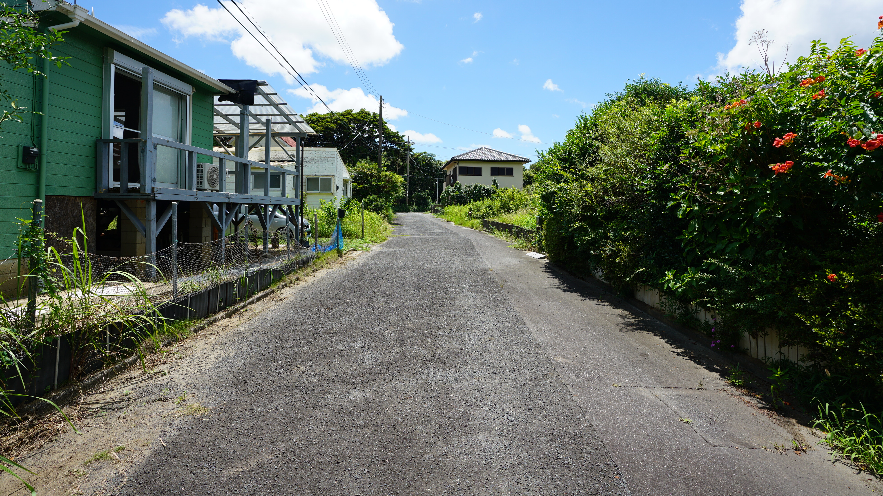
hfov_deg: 95.9
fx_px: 398
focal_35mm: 17
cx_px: 437
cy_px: 208
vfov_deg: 63.5
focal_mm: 16
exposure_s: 1/125
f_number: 9
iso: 100
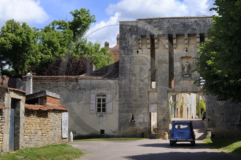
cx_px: 120
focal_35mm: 70
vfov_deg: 19.4
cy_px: 80
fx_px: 468
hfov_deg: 28.9
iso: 200
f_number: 16
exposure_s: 1/160
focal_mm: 70
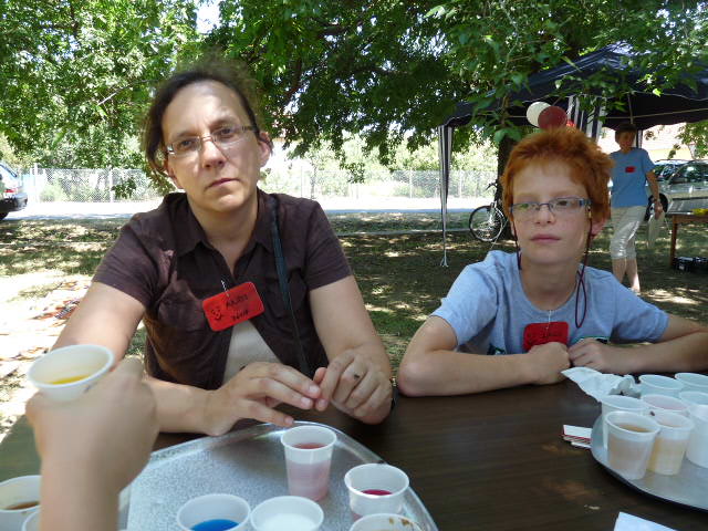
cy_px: 266
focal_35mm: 27
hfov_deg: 65.3
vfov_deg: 51.4
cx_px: 354
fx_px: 552
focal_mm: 4.8
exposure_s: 1/100
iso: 100
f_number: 2.8
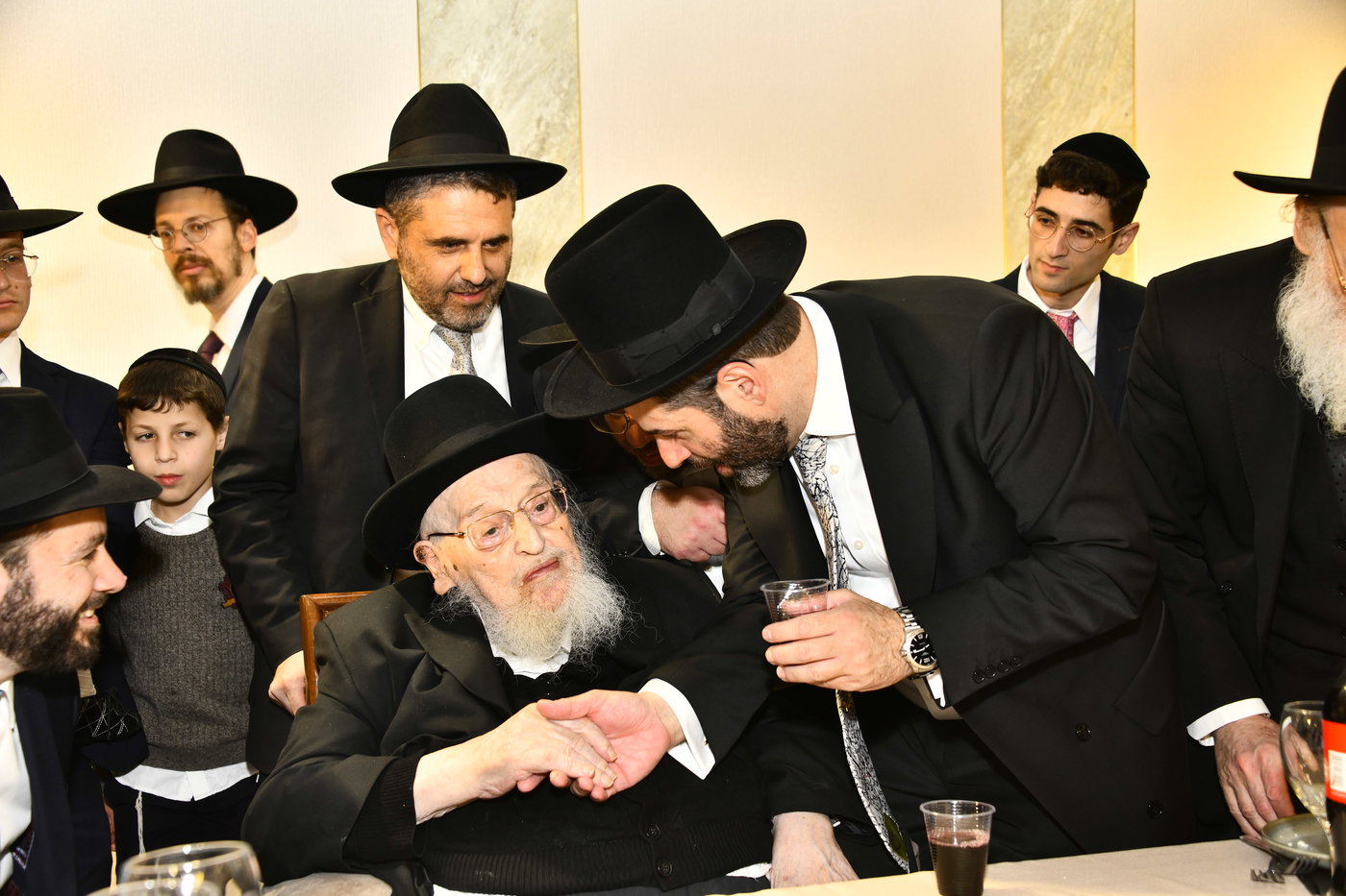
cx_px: 673
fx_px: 1645
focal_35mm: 44
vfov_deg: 30.5
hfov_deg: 44.5
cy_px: 448
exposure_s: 1/100
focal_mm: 44
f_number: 5
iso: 640
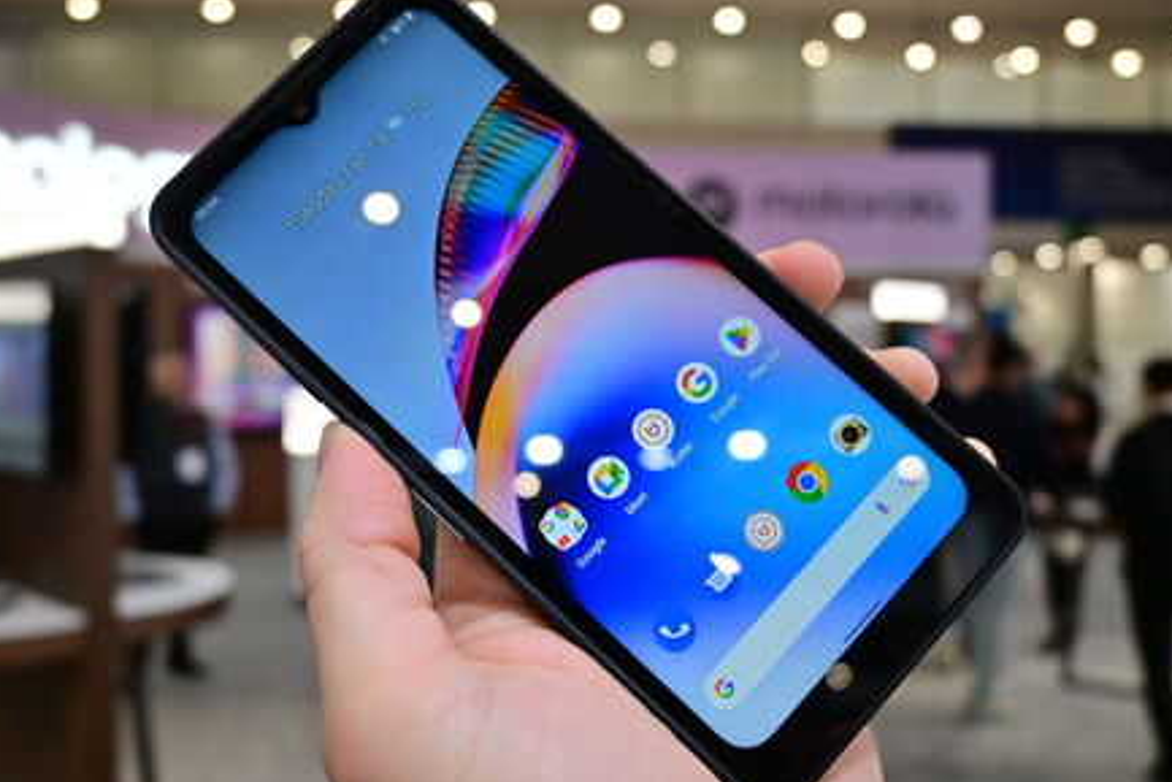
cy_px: 396
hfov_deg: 55.7
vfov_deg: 38.9
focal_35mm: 34
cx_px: 549
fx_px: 1107
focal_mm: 16
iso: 1250
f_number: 3.5
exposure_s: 1/400
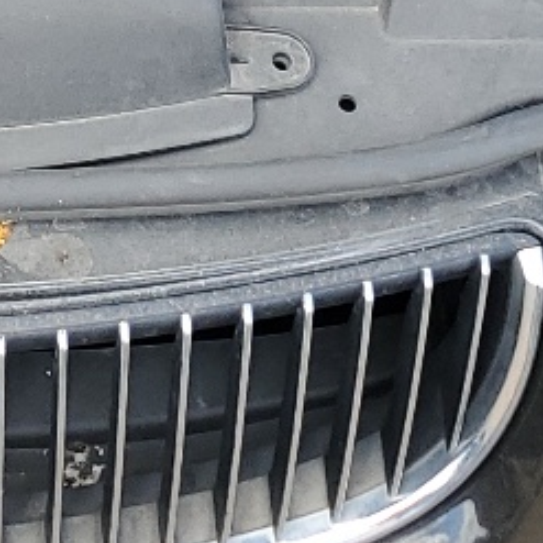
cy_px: -730
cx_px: -167
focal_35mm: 149
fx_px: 2644
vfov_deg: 10.3
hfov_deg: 11.4
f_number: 1.5
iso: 50
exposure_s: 1/323
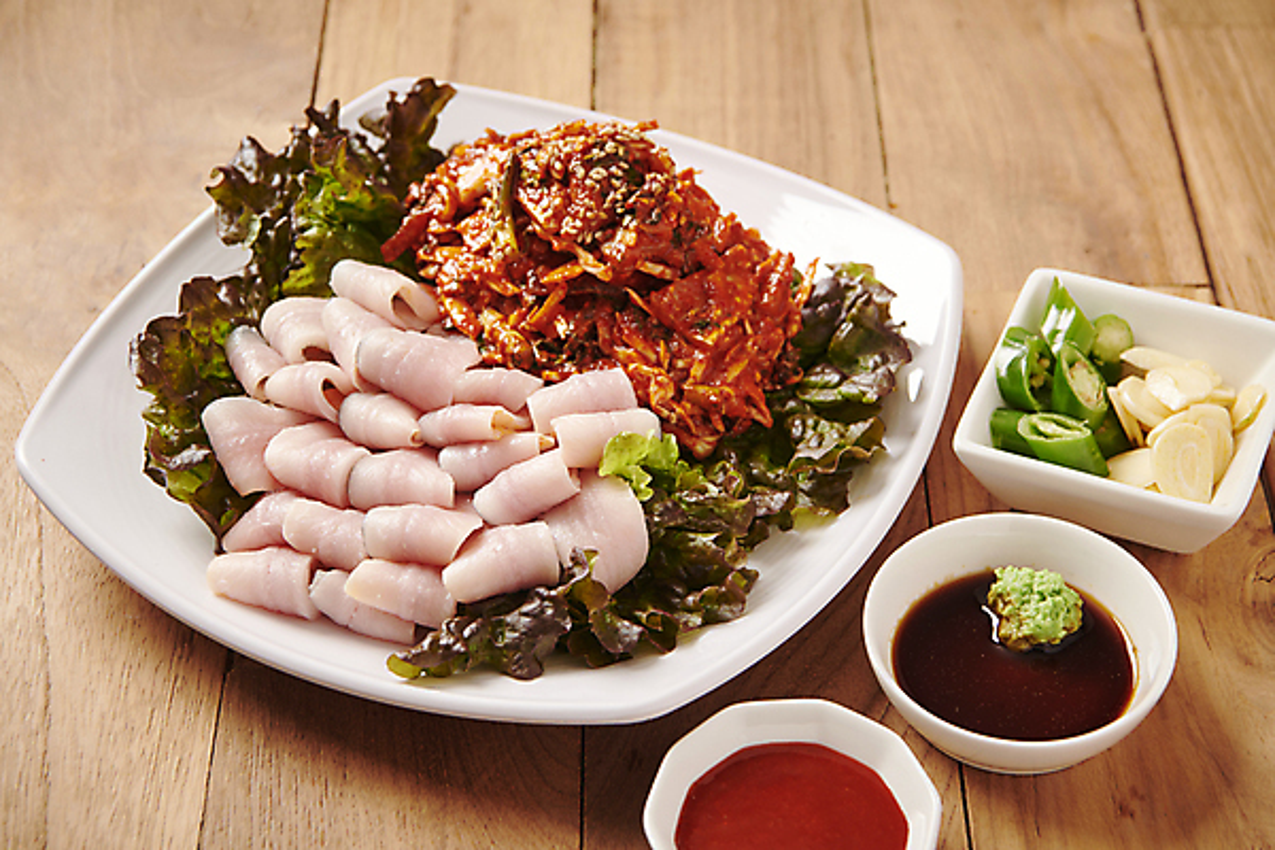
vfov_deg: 19.5
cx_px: 638
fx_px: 2479
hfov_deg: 28.8
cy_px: 425
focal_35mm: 70
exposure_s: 1/125
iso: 100
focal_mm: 70
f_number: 8
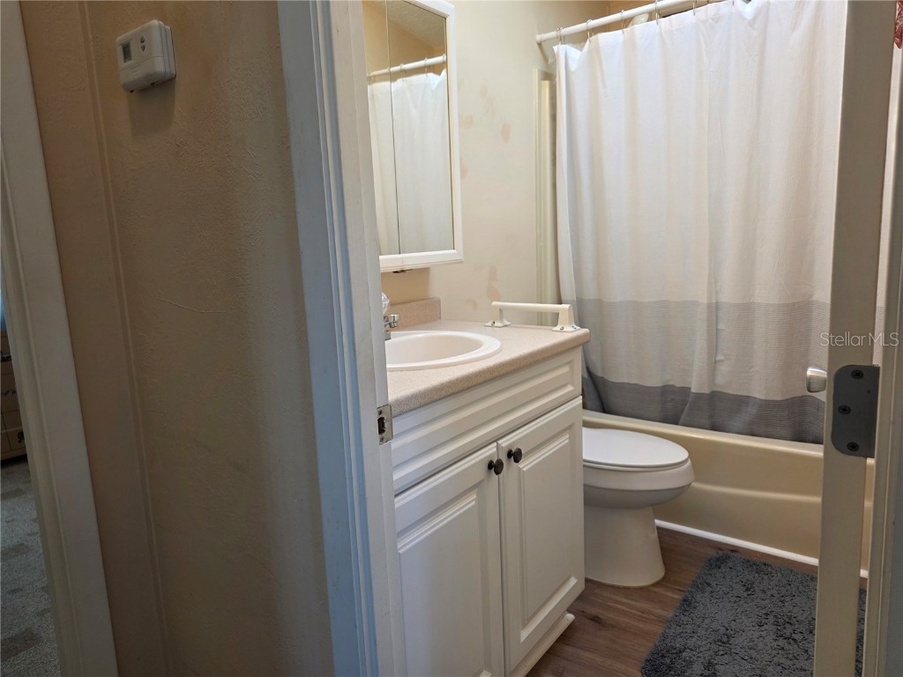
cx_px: 452
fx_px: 600
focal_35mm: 23
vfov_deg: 58.9
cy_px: 338
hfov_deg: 73.9
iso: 125
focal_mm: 6.25
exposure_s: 1/120
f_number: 1.7
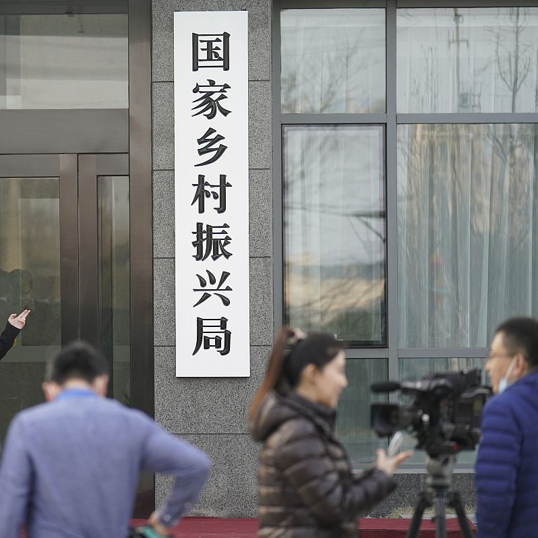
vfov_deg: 9.8
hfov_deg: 9.8
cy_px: 269
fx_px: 3147
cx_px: 140
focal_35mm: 179
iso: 800
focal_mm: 140
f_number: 2.8
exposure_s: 1/1000
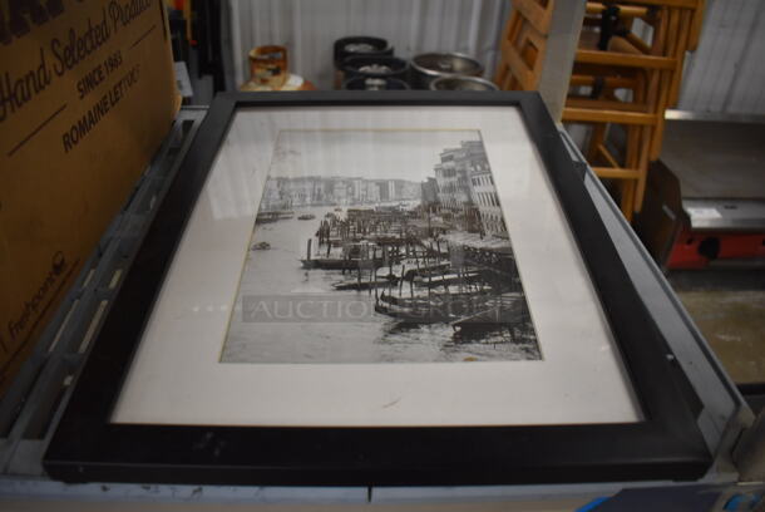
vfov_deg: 48.0
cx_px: 382
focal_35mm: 27
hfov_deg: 67.3
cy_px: 256
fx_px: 574
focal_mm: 18
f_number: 3.5
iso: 1250
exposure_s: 1/125
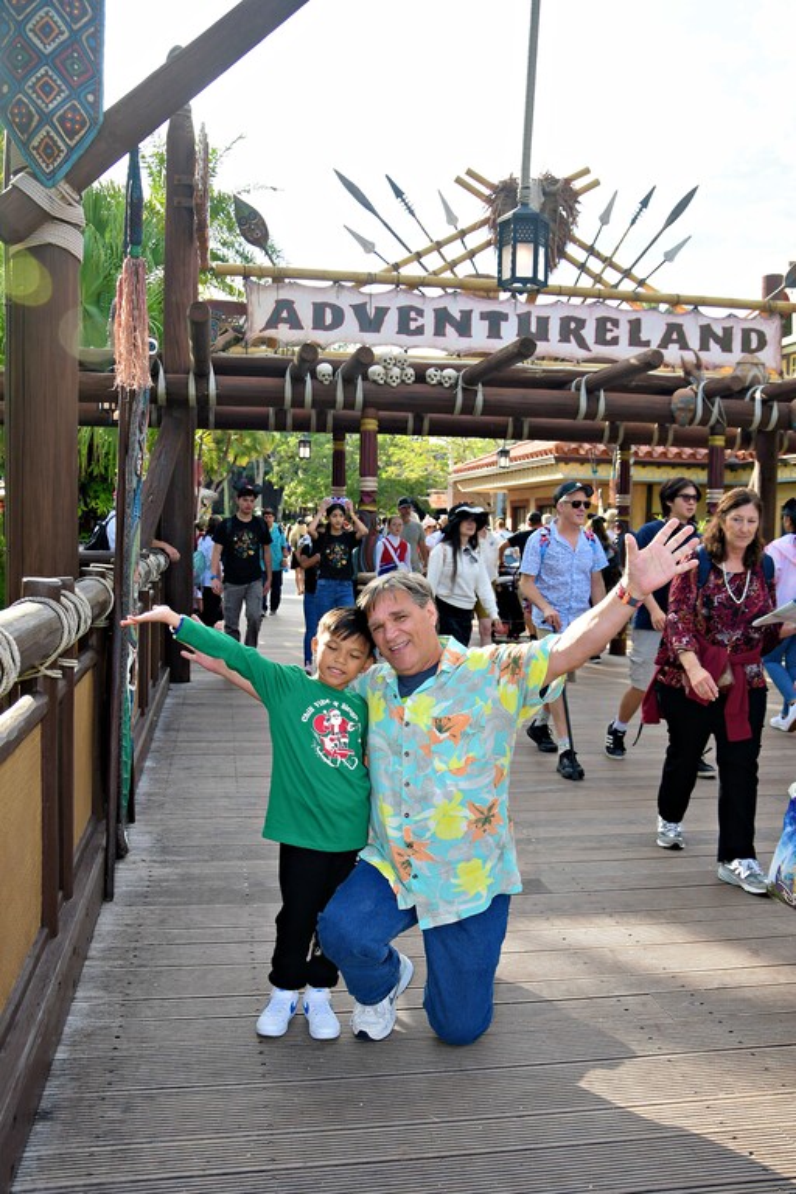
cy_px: 597
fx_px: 1028
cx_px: 398
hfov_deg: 42.3
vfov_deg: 60.3
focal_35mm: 31
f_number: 4.5
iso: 100
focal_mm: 21
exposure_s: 1/200
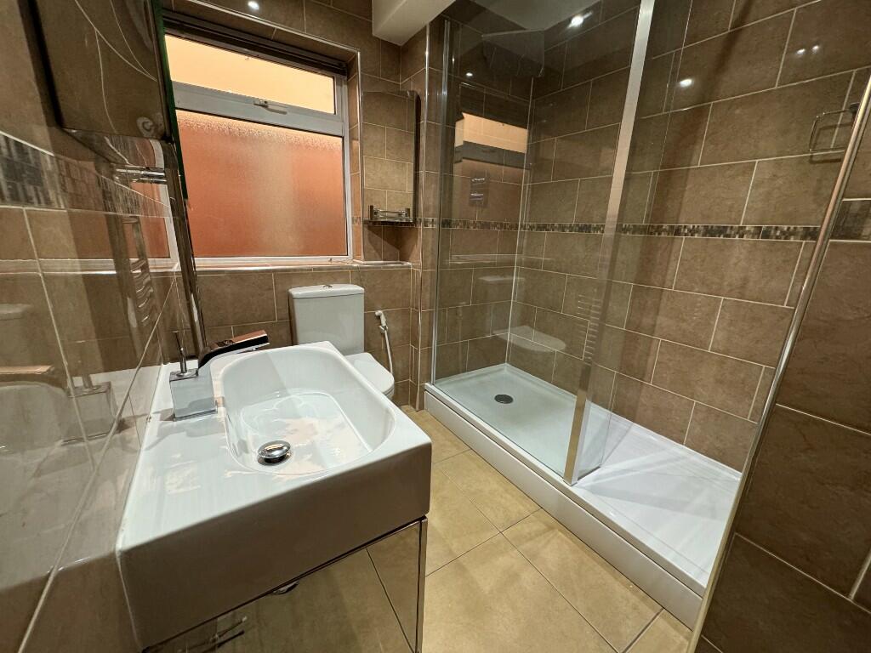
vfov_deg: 85.7
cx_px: 436
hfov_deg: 102.1
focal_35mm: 14
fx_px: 352
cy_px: 326
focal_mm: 2.22
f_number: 2.2
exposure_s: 1/50
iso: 250
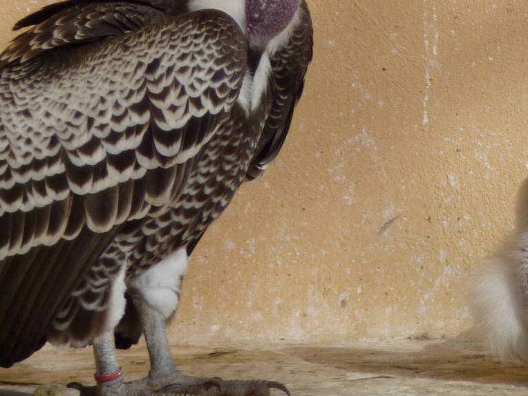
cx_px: 513
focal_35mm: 628
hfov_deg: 3.2
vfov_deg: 2.4
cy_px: 142
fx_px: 9579
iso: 160
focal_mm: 49.2
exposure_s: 1/500
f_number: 4.9
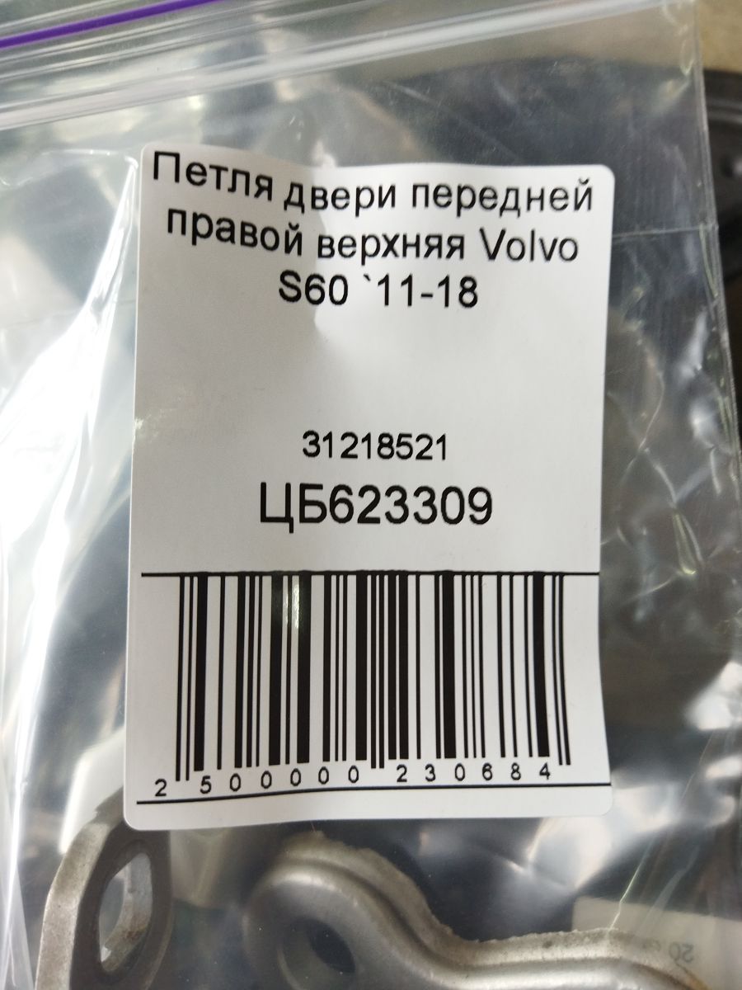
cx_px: 371
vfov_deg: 65.3
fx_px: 772
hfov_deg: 51.4
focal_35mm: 27
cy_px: 495
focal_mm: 4.71
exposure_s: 1/50
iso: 170
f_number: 1.79
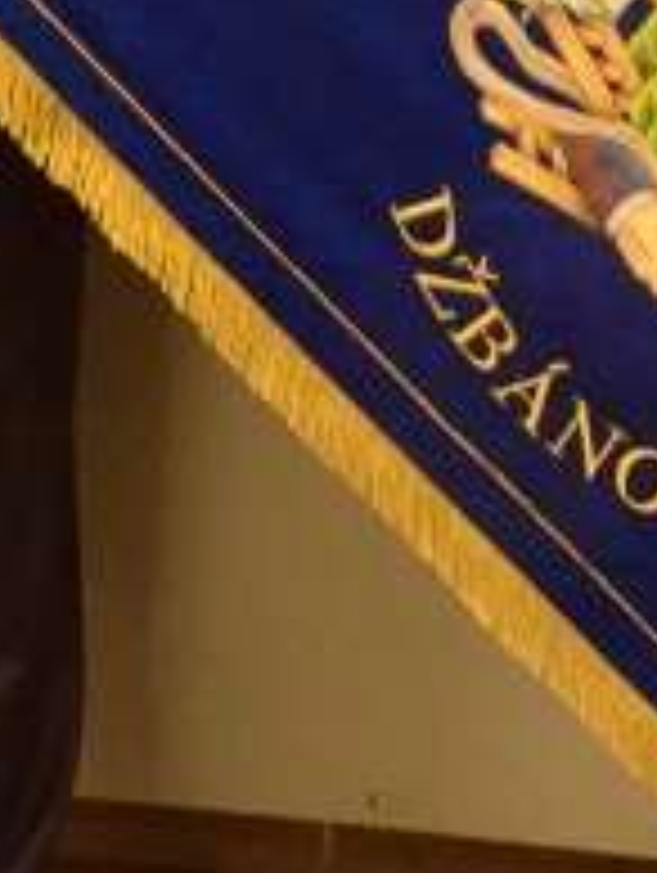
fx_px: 4495
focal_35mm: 178
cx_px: 648
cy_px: -207
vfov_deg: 10.9
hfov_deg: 8.3
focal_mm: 30
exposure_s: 1/25
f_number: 8
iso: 6400
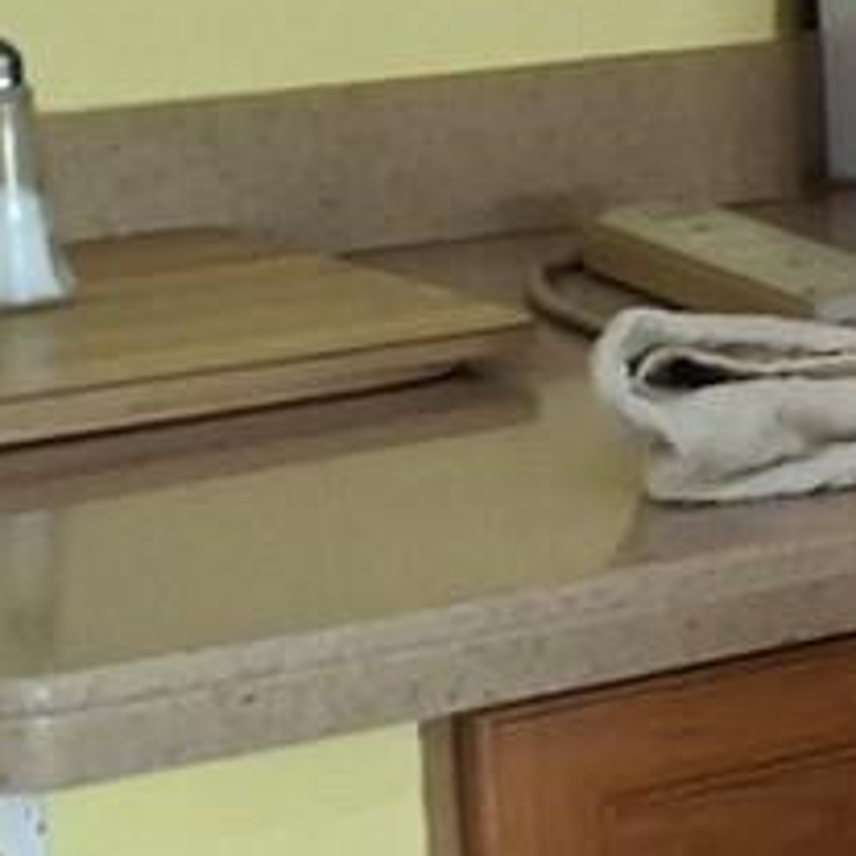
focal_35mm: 171
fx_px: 4784
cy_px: 45
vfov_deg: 10.2
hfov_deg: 8.1
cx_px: 2899
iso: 320
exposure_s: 1/25
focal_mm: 4.69
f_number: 1.8
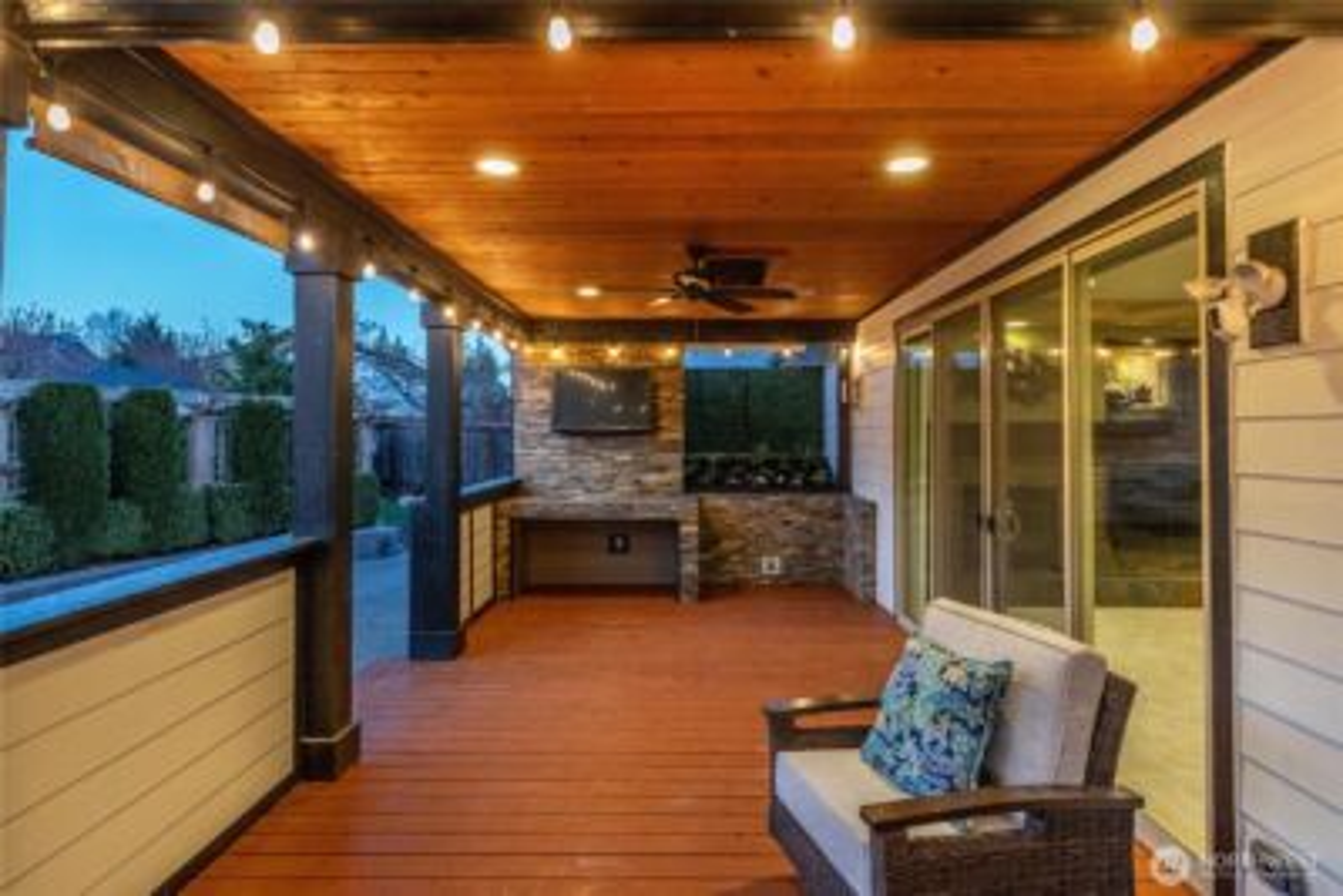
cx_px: 672
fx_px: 672
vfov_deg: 67.4
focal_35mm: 18
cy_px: 448
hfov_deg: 90.0
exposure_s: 1/20
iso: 4000
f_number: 6.7
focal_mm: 18
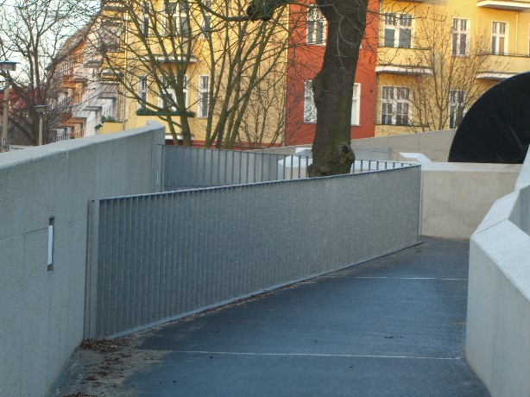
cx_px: 265
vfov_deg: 13.0
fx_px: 1745
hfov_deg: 17.3
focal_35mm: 114
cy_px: 198
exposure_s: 1/50
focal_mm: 23.7
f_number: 5.1
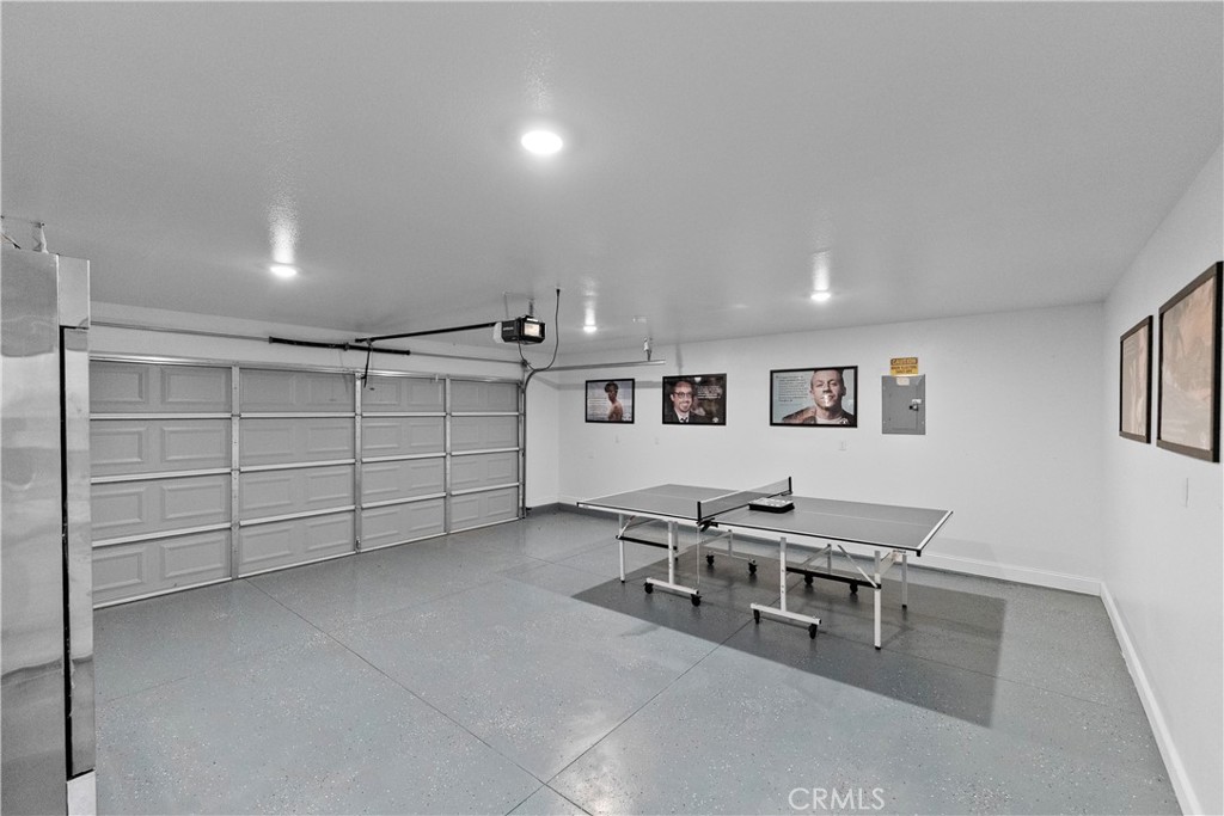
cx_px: 612
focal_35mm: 14
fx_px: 476
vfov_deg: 81.2
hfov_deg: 104.2
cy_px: 408
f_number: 2.8
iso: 3200
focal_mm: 14
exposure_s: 1/160
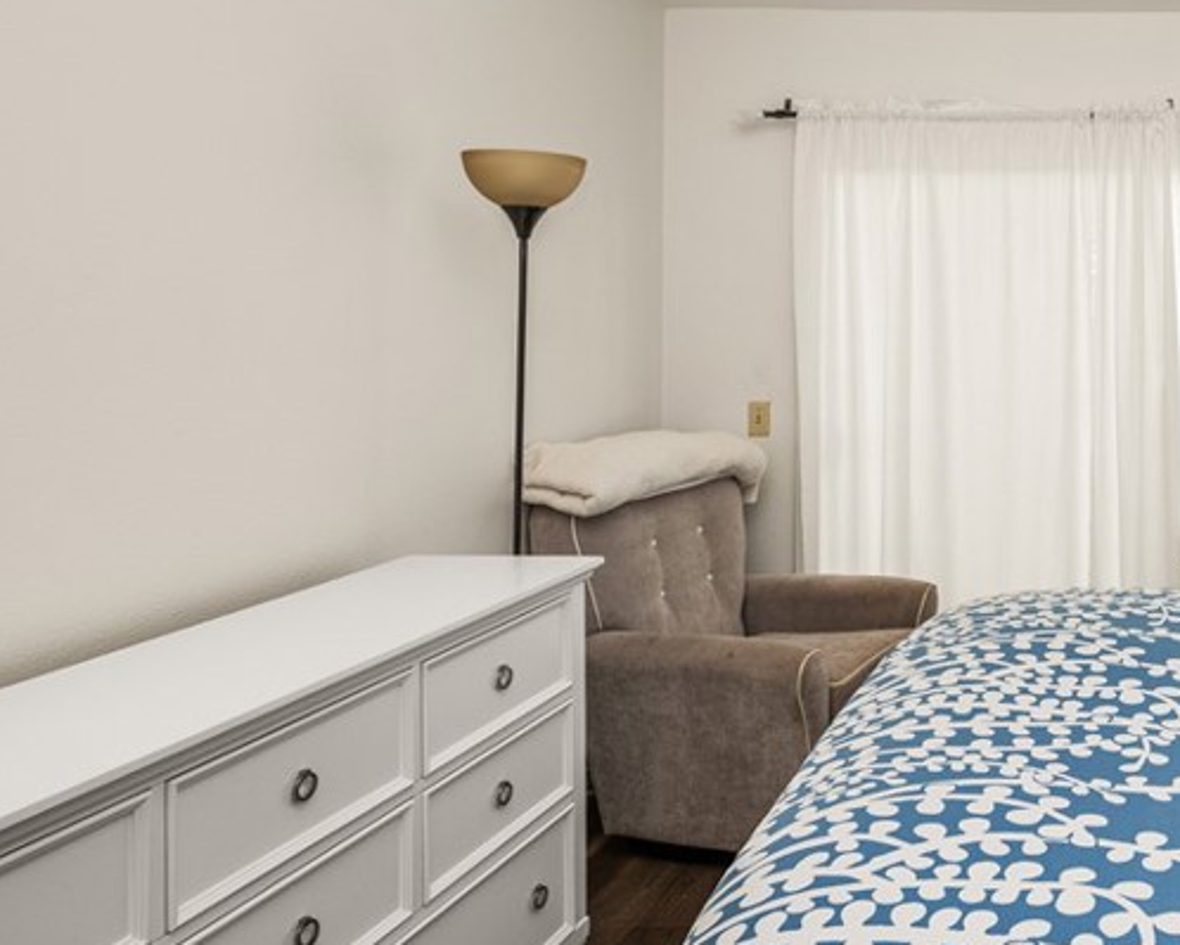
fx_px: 943
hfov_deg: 52.3
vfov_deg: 52.7
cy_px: 359
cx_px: 1154
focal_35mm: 27
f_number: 5.6
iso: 100
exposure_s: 1/13
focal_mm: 14
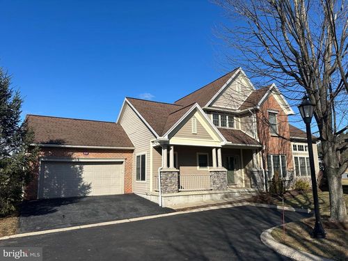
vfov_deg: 56.8
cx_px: 174
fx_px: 241
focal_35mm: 24
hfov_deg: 71.6
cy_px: 130
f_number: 1.78
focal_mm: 6.86
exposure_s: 1/5848
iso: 80
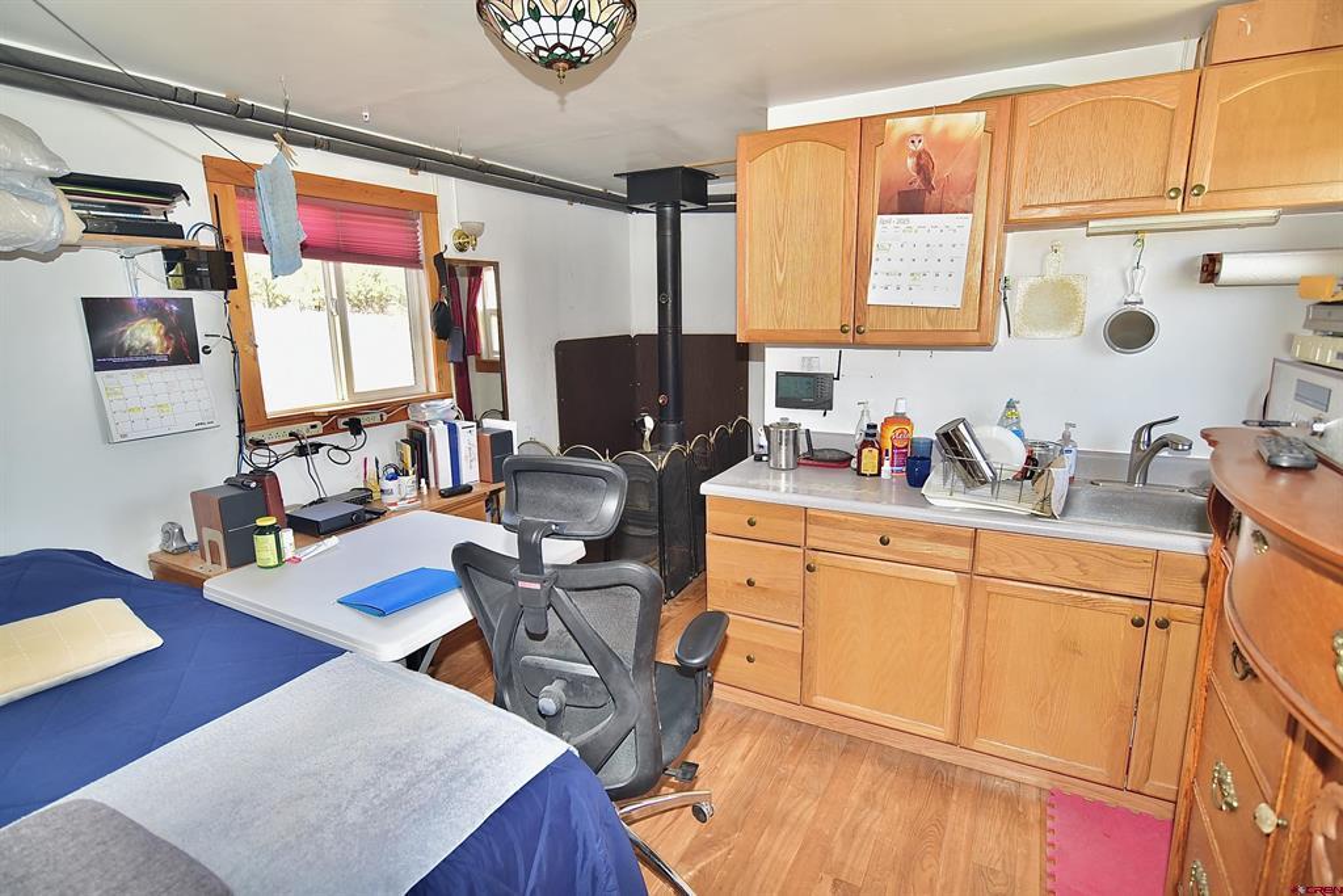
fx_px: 672
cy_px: 448
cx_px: 672
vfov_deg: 67.4
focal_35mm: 18
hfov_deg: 90.0
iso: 400
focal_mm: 18
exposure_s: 1/125
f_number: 4
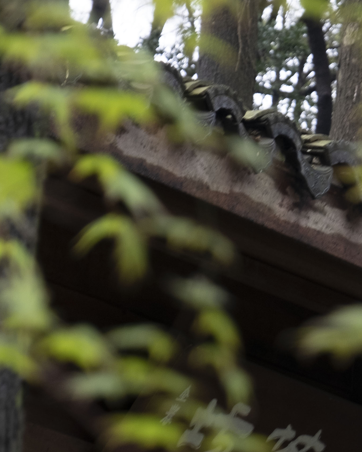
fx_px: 4393
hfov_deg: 4.7
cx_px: 571
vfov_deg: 5.9
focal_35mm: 328
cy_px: 461
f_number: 5.6
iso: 200
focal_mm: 74.4
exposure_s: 1/30
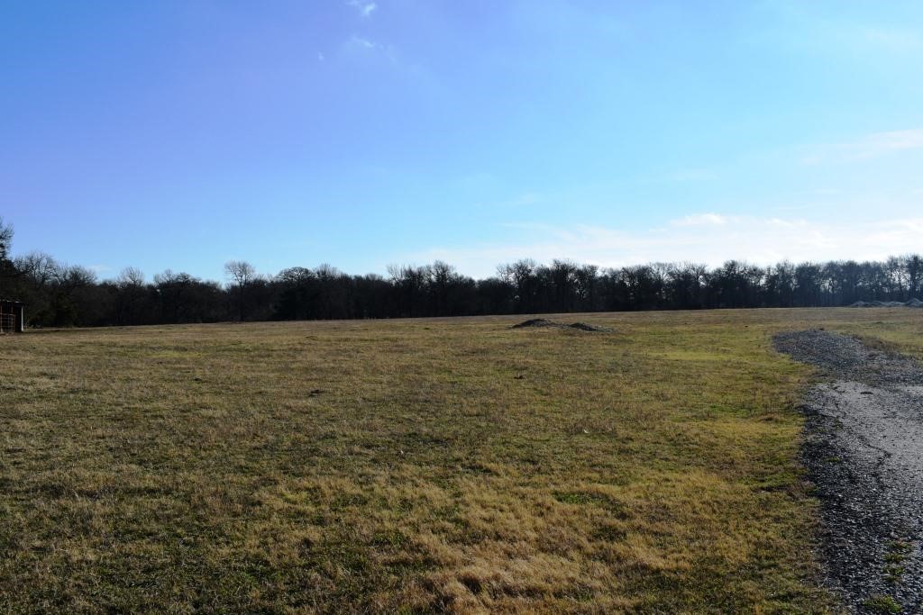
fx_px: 846
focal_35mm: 33
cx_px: 462
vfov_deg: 40.0
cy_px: 308
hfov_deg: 57.2
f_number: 11
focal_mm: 22
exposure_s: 1/500
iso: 200
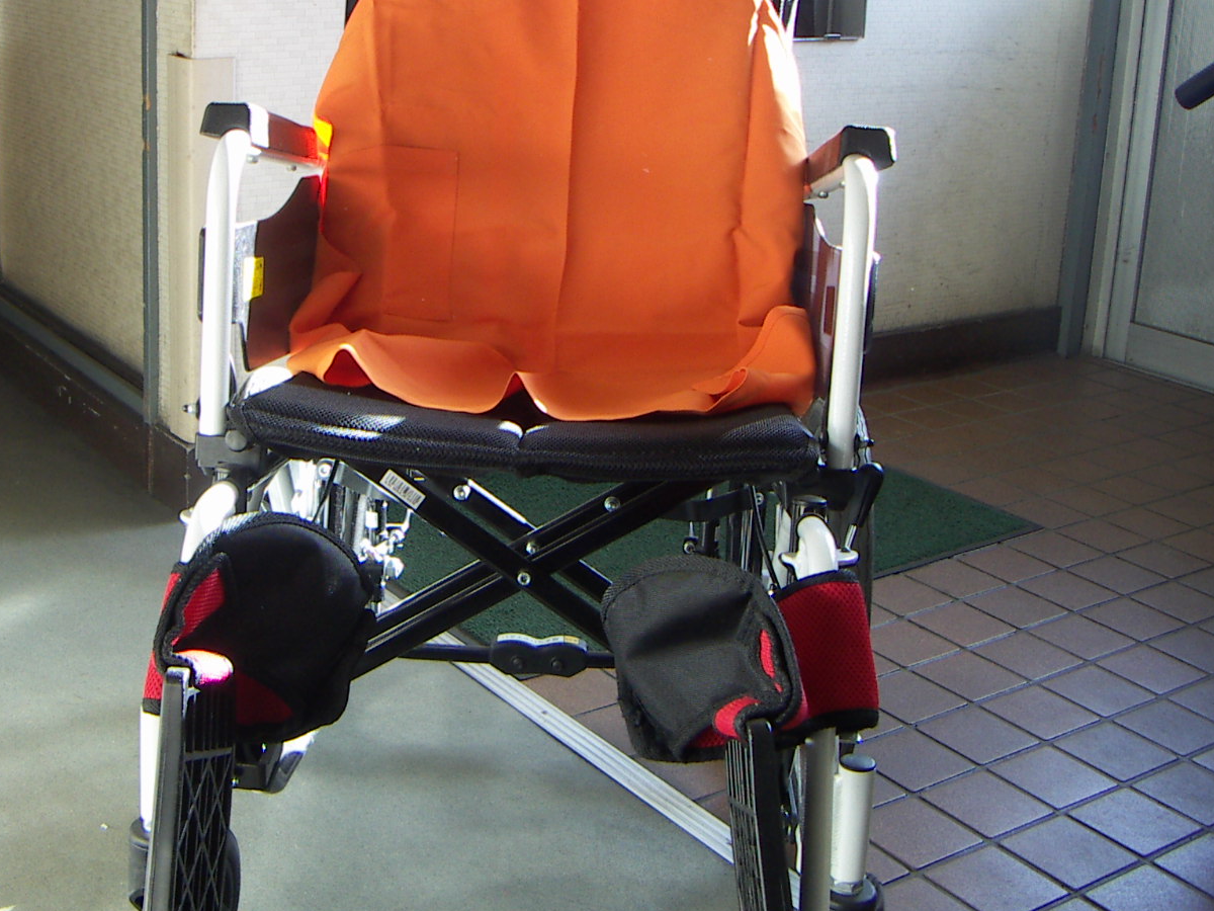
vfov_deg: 30.2
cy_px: 372
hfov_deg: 39.4
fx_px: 1683
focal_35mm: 48
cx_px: 446
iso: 50
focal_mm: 4.7
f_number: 2.8
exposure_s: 1/50
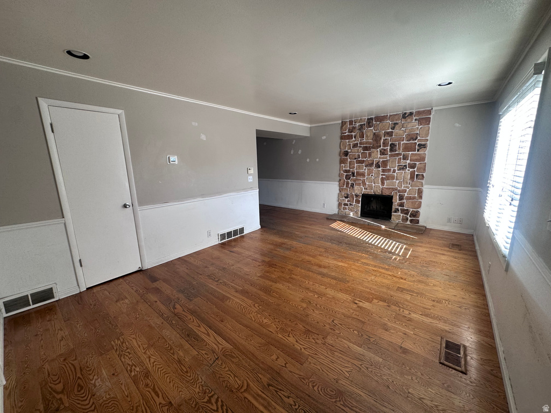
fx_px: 223
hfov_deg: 102.1
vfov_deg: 85.7
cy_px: 206
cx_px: 276
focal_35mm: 14
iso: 64
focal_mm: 2.22
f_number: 2.2
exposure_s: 1/99
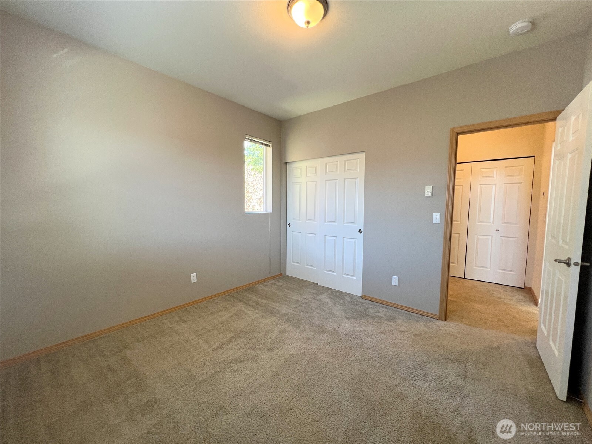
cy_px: 222
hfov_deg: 106.2
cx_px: 296
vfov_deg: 89.9
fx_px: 222
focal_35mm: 13
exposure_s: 1/120
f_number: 1.8
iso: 200
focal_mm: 1.57
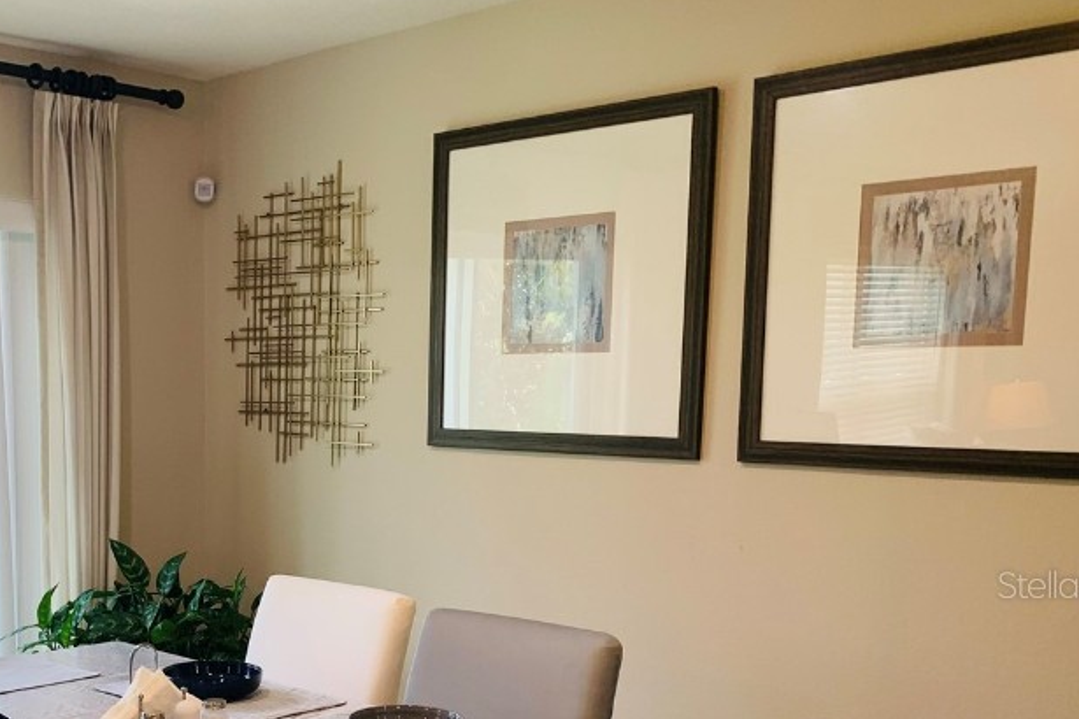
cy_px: 584
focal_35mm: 45
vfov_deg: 29.1
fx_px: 1349
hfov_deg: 42.2
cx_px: 265
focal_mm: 4.25
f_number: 1.8
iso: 50
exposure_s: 1/60
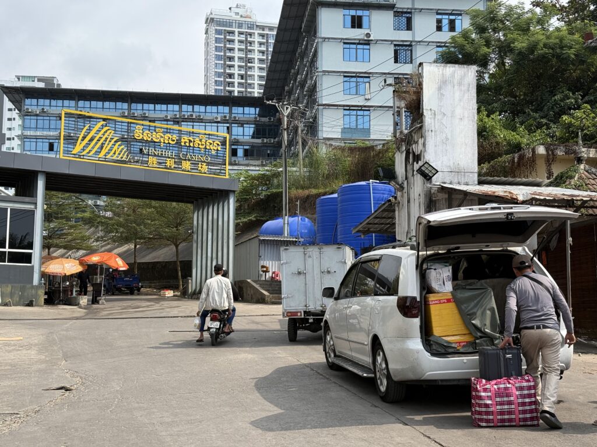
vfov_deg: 30.3
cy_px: 224
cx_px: 298
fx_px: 828
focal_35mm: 48
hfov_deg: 39.7
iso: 64
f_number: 1.78
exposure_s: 1/3333
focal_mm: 6.76
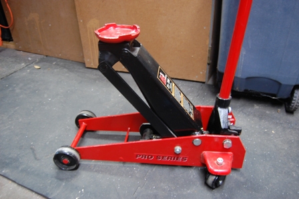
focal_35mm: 28
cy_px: 100
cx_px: 150
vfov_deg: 45.6
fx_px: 237
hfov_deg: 64.6
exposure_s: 1/8
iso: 800
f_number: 3.5
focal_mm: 19
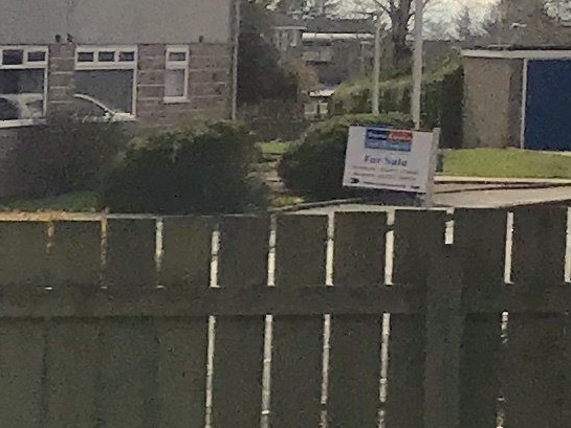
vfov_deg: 7.1
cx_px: -898
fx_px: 3415
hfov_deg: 8.5
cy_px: 512
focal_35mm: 207
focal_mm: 3.99
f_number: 1.8
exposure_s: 1/4167
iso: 20
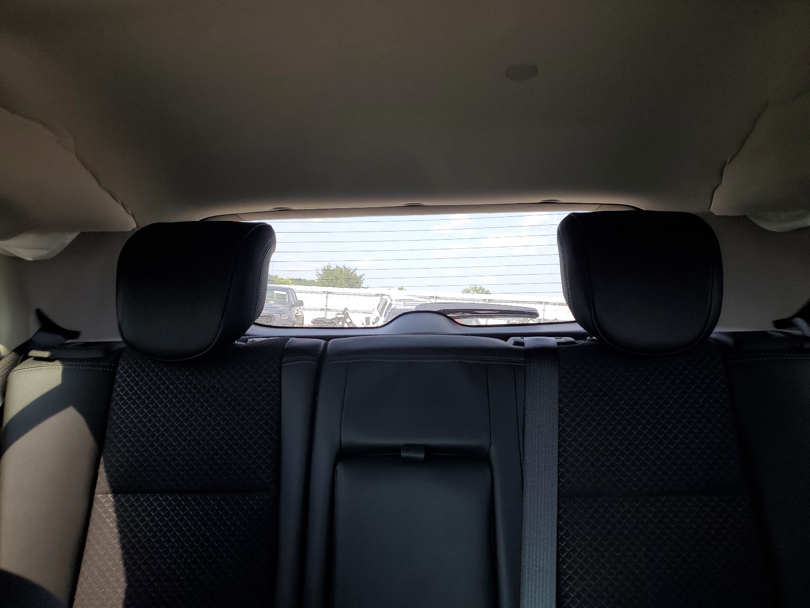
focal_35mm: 26
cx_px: 405
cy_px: 304
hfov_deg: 67.3
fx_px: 608
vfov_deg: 53.1
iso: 50
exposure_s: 1/213
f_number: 1.5
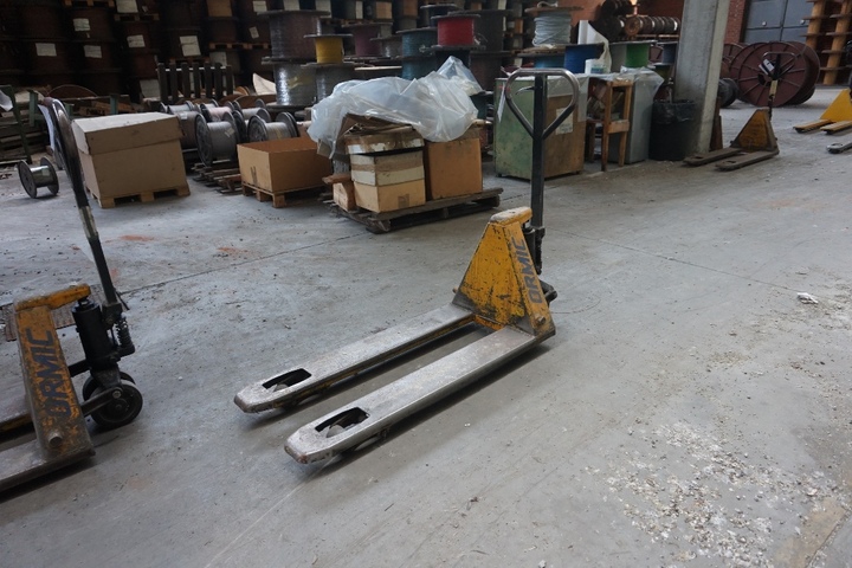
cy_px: 284
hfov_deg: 73.7
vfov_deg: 53.1
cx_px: 426
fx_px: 568
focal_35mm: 24
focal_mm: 16
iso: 1000
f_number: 4
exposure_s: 1/160
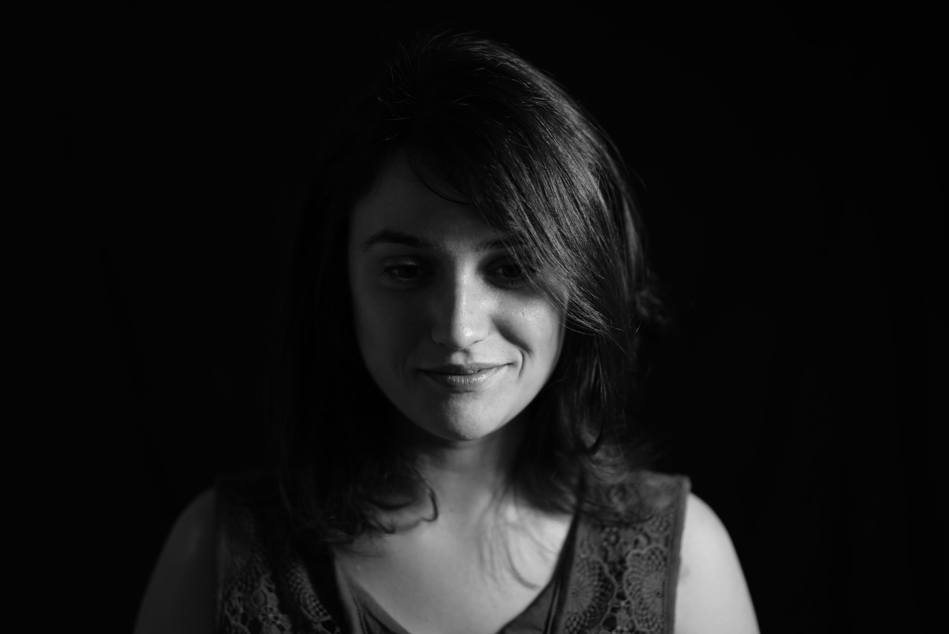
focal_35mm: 55
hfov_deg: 36.2
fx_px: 1451
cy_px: 317
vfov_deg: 24.7
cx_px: 474
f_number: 1.8
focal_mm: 55
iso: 100
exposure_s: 1/60
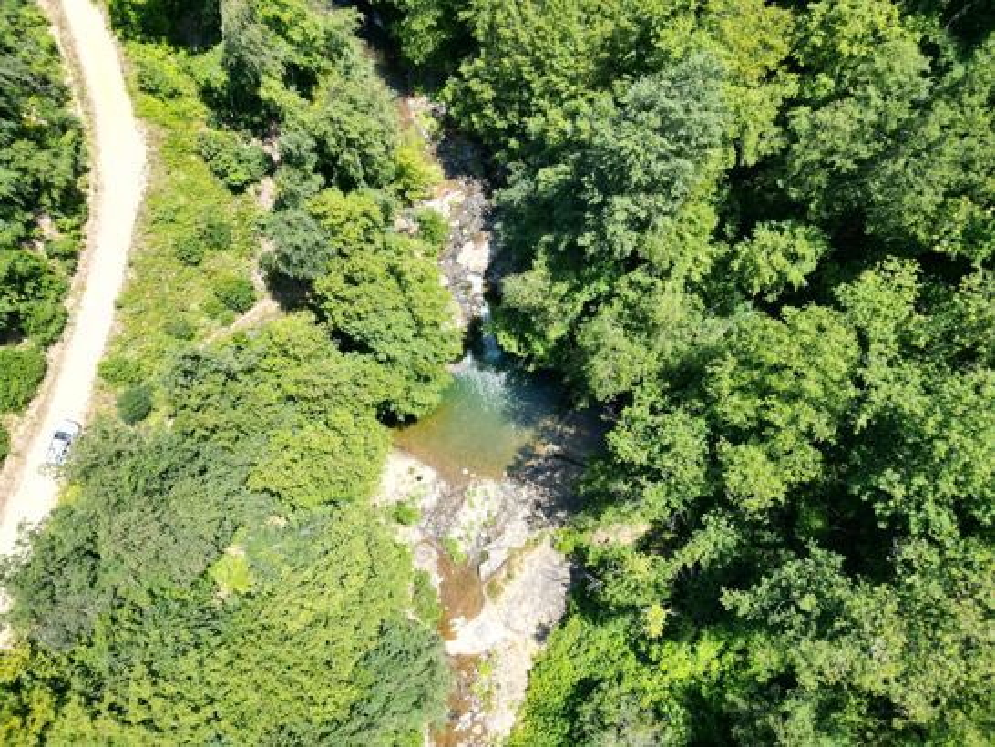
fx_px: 690
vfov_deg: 56.9
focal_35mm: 24
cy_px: 374
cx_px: 498
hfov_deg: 71.6
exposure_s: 1/1250
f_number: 1.7
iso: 110
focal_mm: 6.72
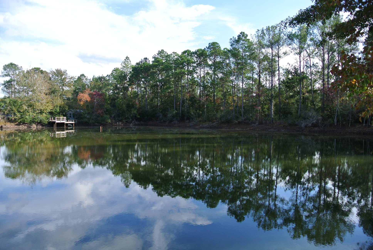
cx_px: 186
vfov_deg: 48.0
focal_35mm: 27
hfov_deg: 67.3
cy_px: 125
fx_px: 280
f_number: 4
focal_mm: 10
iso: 100
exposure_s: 1/320
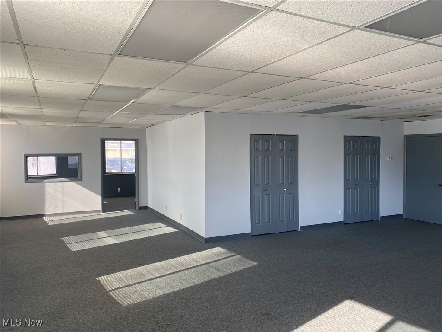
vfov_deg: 53.1
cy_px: 166
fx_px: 332
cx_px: 221
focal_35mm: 26
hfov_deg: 67.3
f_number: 1.8
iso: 40
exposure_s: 1/122
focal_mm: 4.25
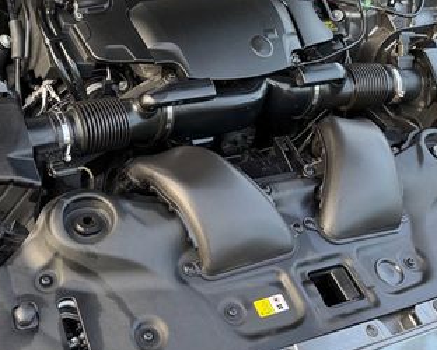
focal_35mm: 48
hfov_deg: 38.4
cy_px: 101
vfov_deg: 31.1
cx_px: 157
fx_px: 621
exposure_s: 1/91
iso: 200
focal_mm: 6.76
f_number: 1.78
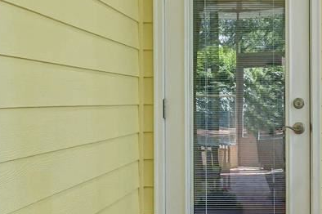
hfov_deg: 18.6
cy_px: 125
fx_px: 965
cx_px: 290
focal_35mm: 108
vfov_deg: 12.7
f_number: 16
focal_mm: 17
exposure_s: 1.3
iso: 100
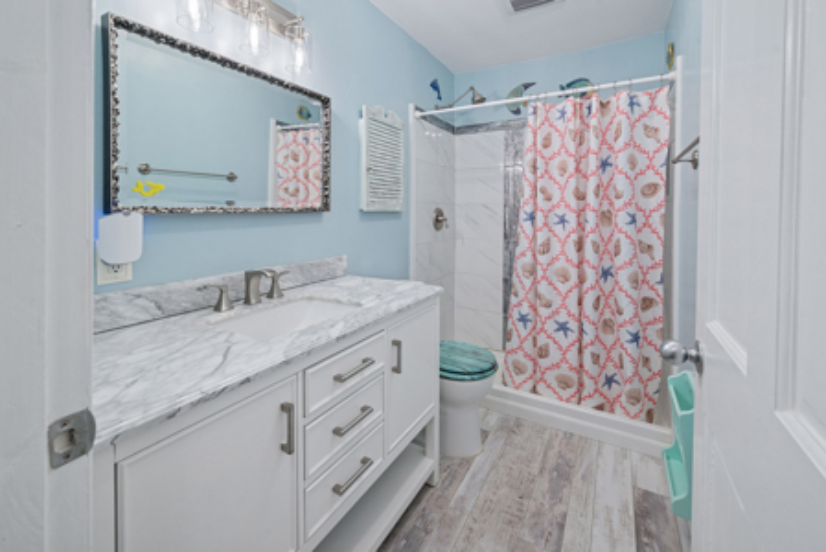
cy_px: 276
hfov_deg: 104.2
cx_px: 413
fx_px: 321
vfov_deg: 81.3
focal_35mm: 14
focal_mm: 14
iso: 400
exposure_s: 1/100
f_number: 9
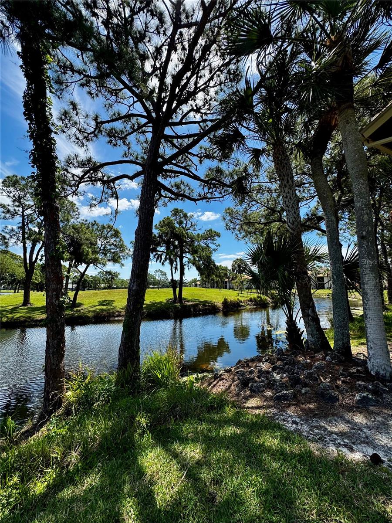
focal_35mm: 14
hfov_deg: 85.7
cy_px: 262
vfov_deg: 102.1
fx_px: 211
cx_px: 196
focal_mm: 2.22
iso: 50
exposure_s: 1/1506
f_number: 2.2
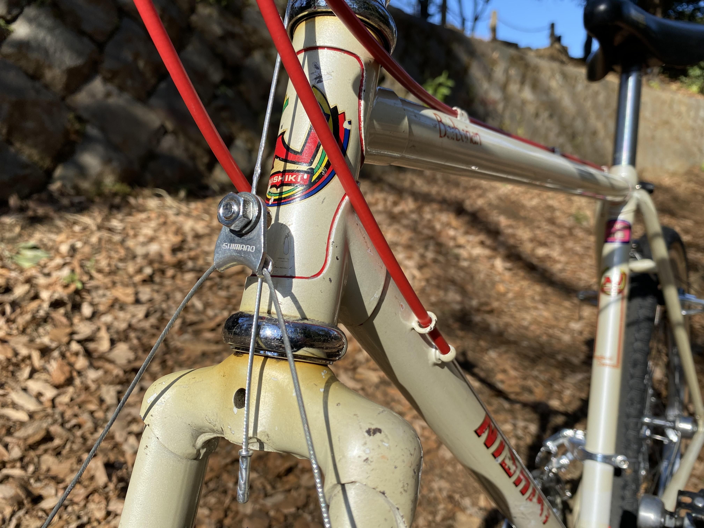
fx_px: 529
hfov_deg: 67.3
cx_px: 352
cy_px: 264
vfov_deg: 53.1
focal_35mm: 26
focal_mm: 4.25
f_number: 1.8
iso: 32
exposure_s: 1/1996
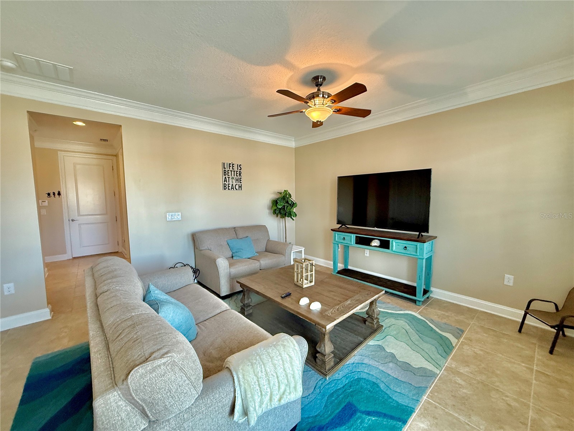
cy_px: 216
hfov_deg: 102.1
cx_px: 287
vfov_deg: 85.7
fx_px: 232
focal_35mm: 14
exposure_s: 1/120
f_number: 2.2
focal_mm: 2.22
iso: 250
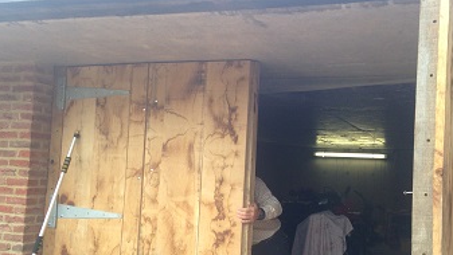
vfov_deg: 26.5
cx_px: 270
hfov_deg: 45.2
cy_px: 146
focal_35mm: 45
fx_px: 541
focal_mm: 4.12
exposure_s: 1/120
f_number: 2.4
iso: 50
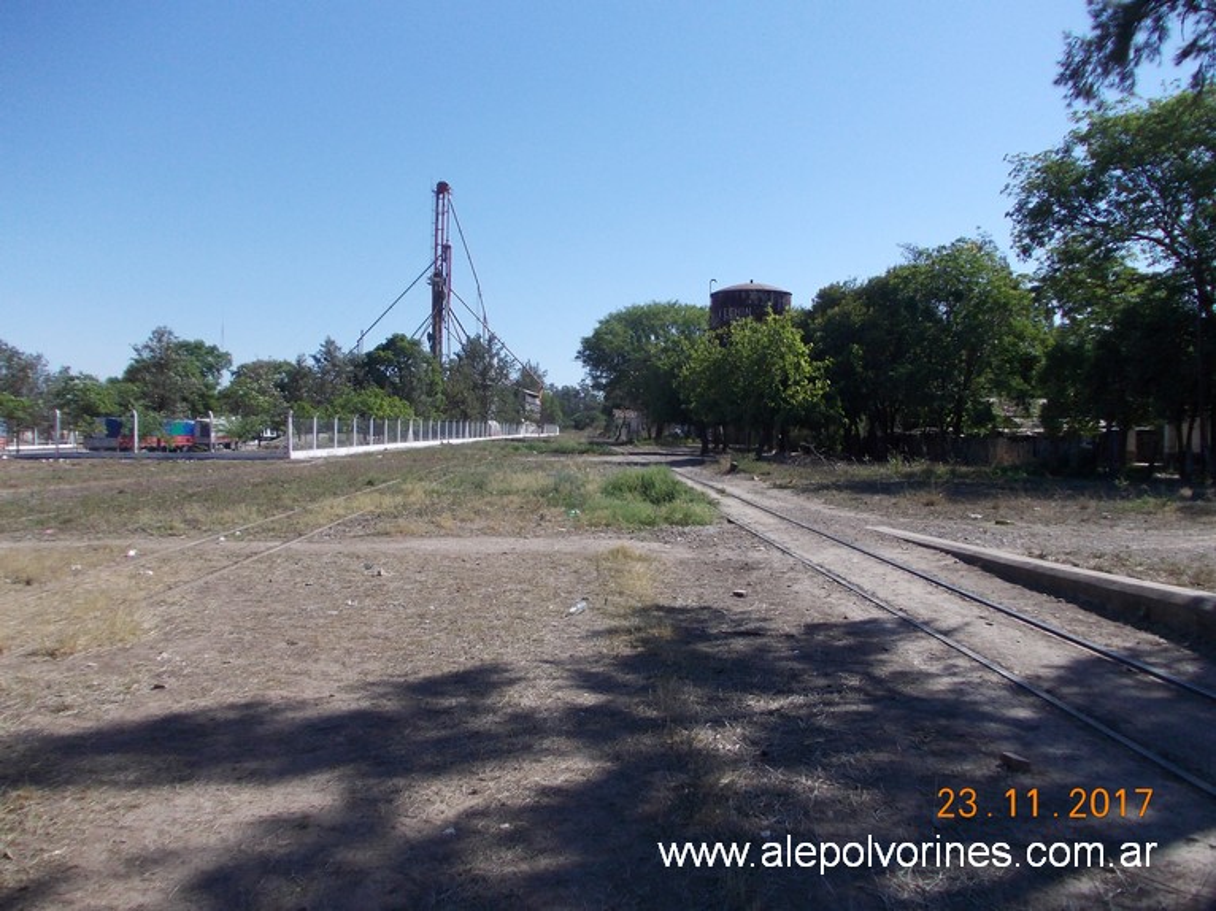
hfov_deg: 63.5
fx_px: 983
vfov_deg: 49.7
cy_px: 456
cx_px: 608
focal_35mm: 28
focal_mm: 4
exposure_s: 1/400
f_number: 5.4
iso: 80
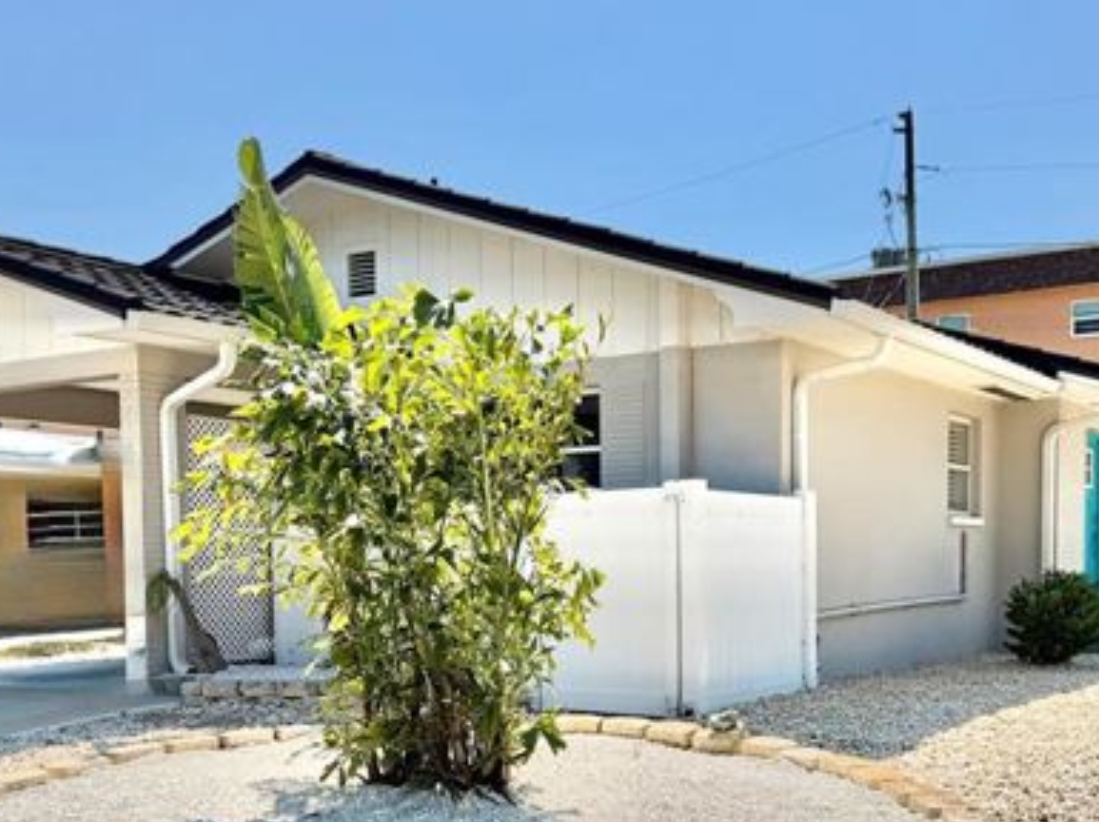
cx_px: 644
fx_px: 1396
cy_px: 639
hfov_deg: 42.8
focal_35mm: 44
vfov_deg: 32.1
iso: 80
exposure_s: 1/10309
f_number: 1.78
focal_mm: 6.76
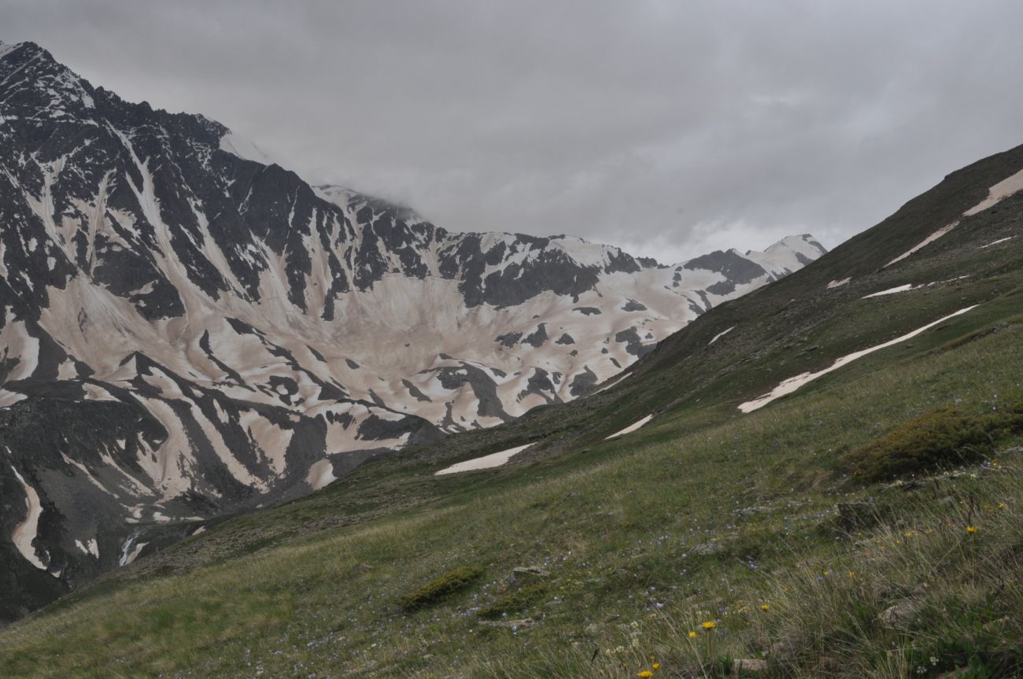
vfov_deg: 31.8
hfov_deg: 46.5
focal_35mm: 42
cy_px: 340
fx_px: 1192
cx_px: 512
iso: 400
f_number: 16
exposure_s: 1/160
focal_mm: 28
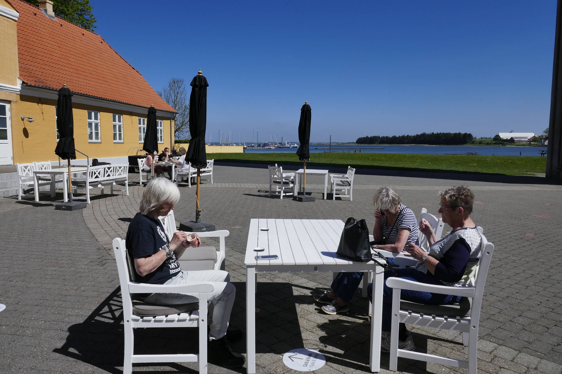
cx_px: 281
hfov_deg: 71.5
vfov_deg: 51.3
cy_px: 187
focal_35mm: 25
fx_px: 390
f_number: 6.3
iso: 125
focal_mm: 9.1
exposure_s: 1/1000
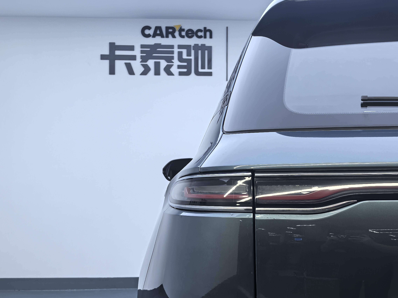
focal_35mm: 54
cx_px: 199
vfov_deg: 27.0
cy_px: 149
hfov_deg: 35.5
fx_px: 621
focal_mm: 6.98
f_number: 2
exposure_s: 1/100
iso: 64
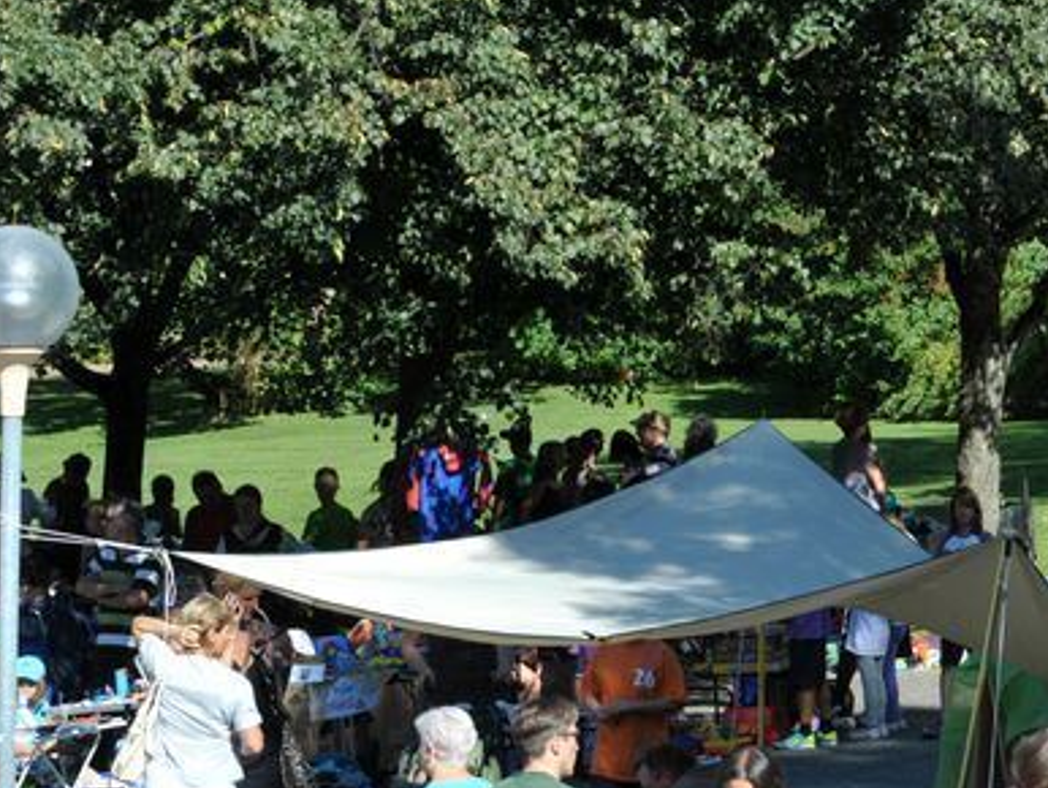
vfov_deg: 7.5
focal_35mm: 199
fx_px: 6028
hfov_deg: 9.8
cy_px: 567
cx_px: 1281
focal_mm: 80
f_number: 8
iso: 200
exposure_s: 1/250
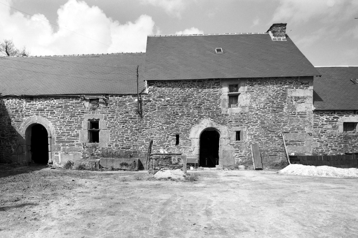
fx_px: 1023
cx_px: 157
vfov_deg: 13.3
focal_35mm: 103
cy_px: 125
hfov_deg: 19.8
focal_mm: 60
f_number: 8
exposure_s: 1/30
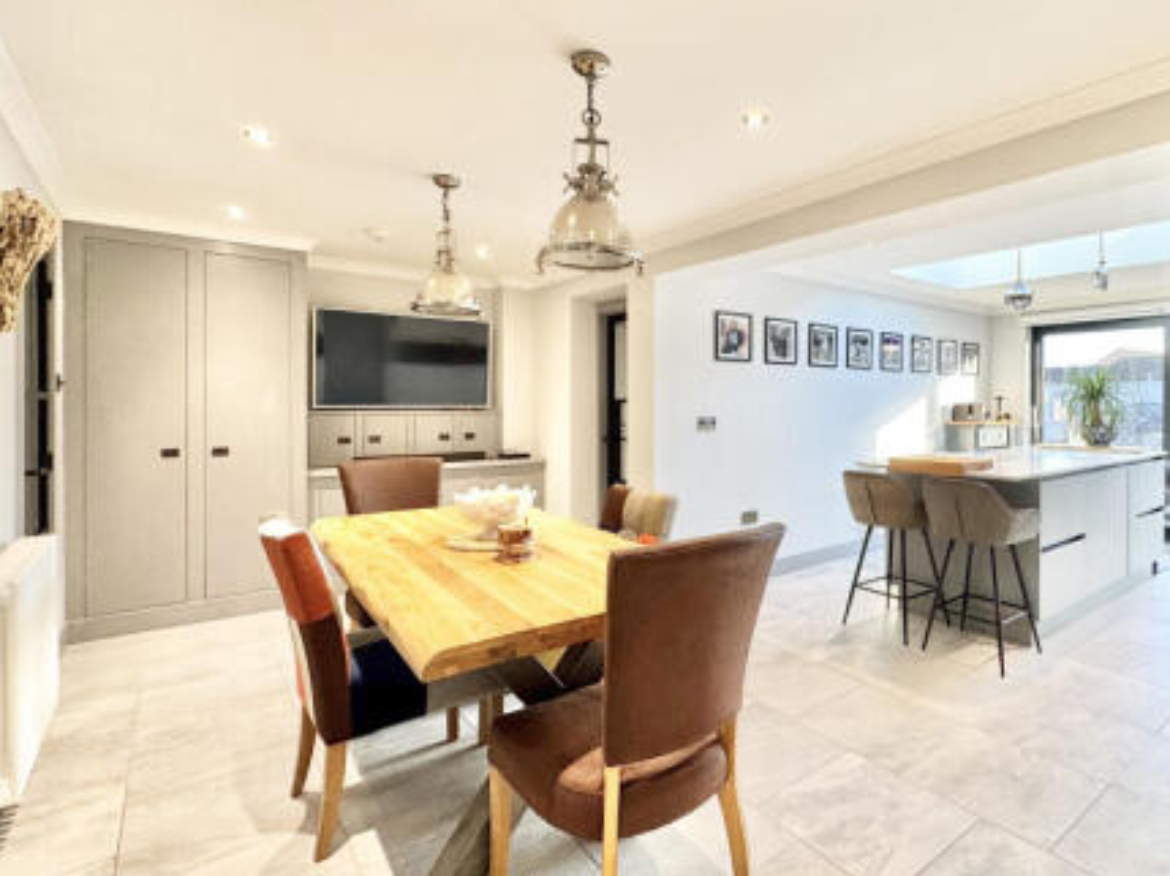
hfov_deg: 83.2
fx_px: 642
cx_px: 725
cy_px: 409
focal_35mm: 19
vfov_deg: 68.6
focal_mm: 2.22
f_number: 2.2
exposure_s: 1/100
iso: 125
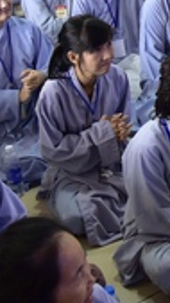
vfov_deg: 21.5
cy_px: 25
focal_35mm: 97
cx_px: 242
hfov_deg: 12.0
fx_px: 778
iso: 1000
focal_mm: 24
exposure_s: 1/50
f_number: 4
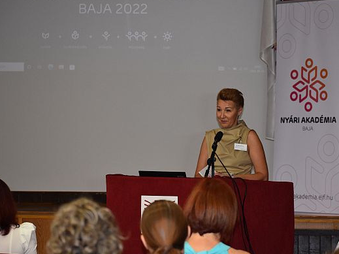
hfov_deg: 12.9
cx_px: 195
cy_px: 126
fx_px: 1498
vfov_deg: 9.7
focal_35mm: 153
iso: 900
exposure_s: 1/125
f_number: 4.8
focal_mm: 86
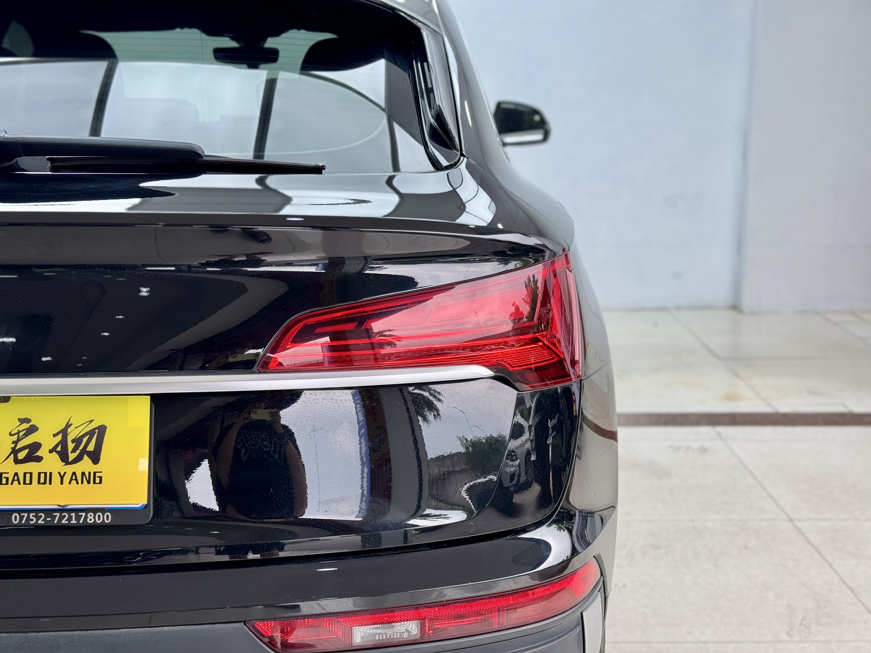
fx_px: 1208
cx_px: 436
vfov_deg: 30.3
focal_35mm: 48
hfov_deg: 39.7
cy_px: 326
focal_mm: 6.76
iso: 64
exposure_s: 1/241
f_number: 1.78
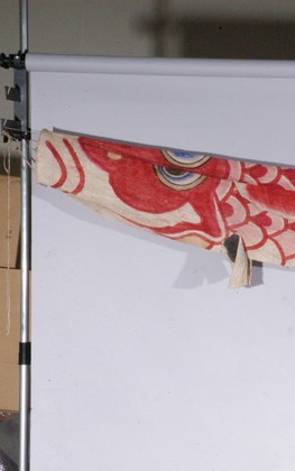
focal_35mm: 107
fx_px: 1375
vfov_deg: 19.4
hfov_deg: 12.0
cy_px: 234
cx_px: 343
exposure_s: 1/125
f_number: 29
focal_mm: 46
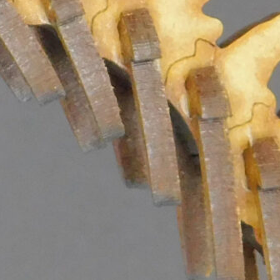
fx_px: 2773
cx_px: 18
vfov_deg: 5.8
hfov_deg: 5.8
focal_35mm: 303
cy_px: 338
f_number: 3.7
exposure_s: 1/13
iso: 400
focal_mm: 8
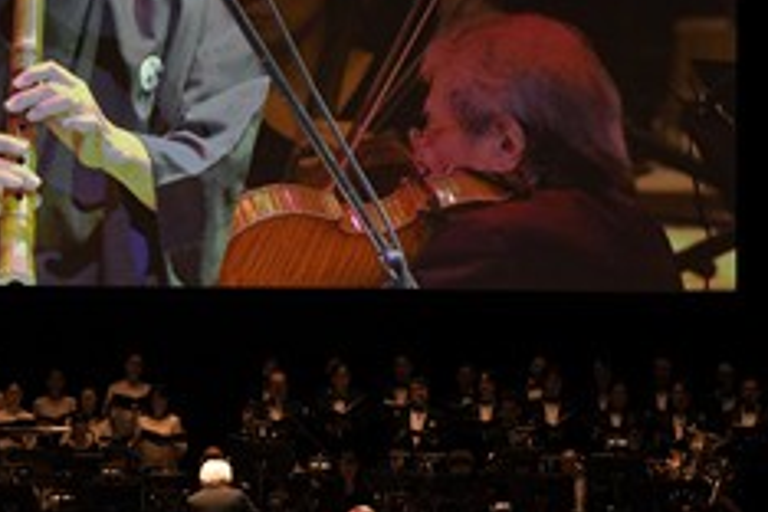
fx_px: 5610
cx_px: 272
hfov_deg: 7.8
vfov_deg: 5.2
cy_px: 245
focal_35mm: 263
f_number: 4.8
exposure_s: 1/320
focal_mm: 120
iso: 2500
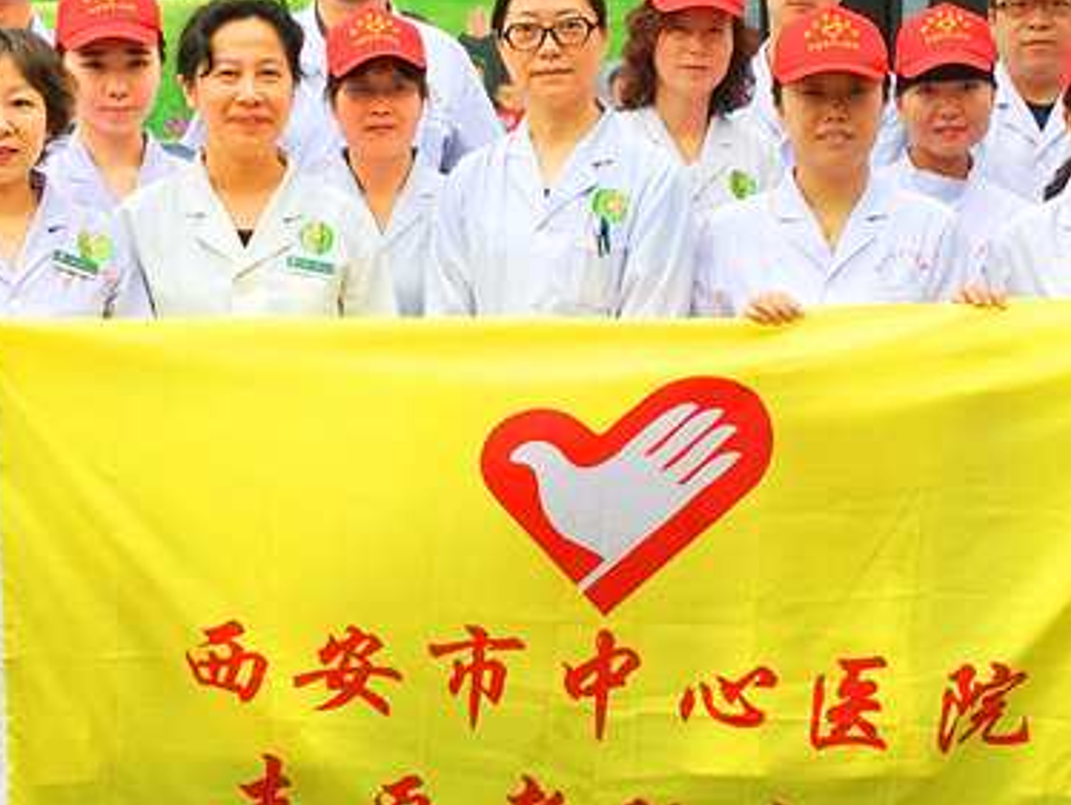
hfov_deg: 31.2
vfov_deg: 23.7
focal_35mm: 62
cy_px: 338
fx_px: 1919
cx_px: 576
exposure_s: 1/247
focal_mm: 4.15
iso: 25
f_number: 2.2
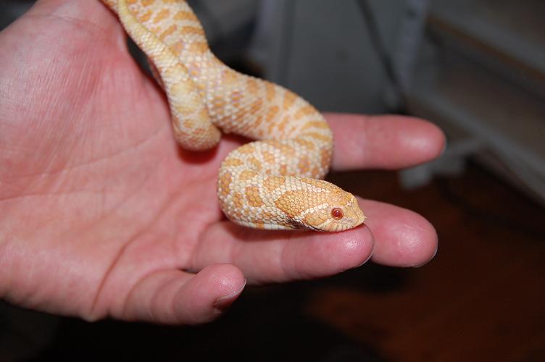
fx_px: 681
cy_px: 181
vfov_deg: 29.8
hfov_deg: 43.6
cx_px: 272
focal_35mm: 45
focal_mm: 30
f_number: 5.6
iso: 400
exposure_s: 1/500
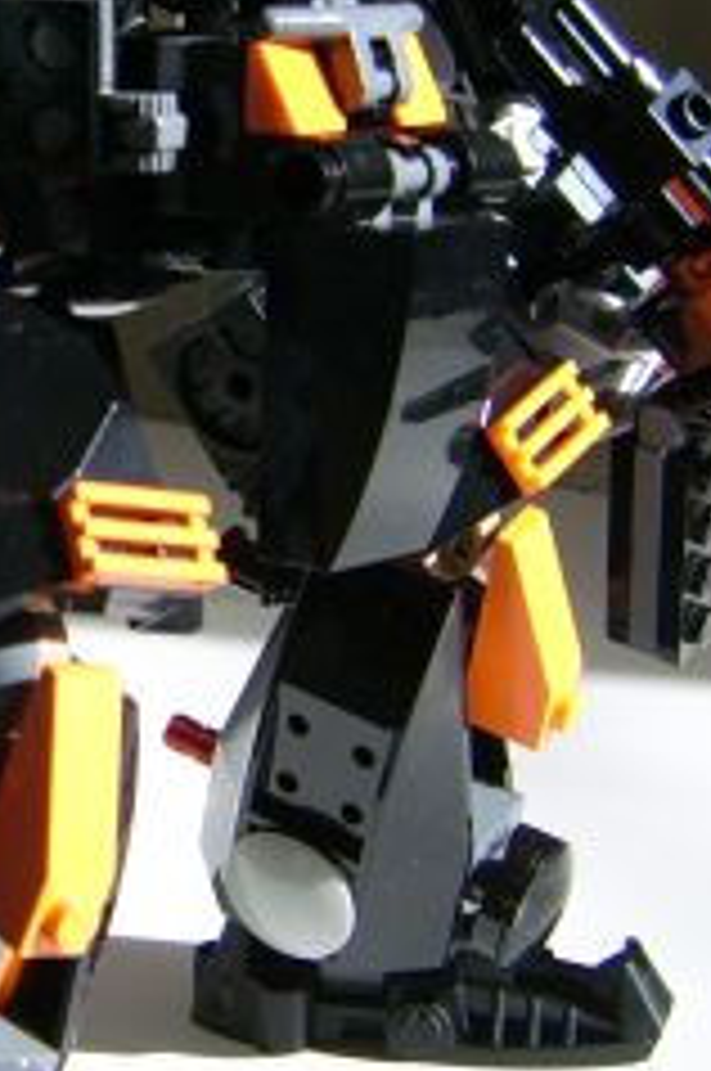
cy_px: 392
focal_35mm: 98
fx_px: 2912
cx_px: -50
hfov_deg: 13.7
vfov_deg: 20.8
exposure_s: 1/176
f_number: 2.8
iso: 50
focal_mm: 5.95
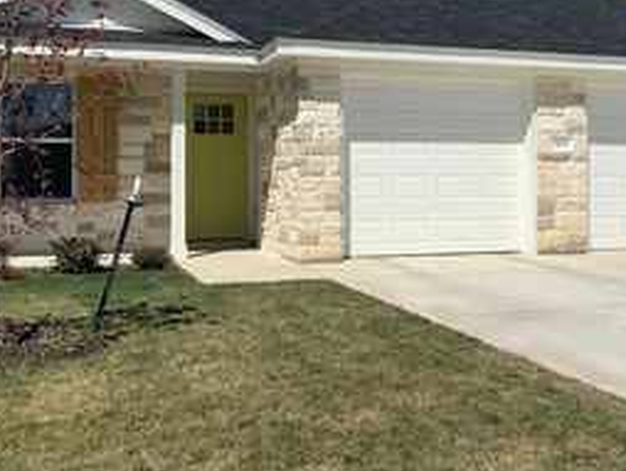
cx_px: 444
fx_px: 1032
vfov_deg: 25.6
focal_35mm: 57
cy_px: 164
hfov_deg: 33.3
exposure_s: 1/5263
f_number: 1.8
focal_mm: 3
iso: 20
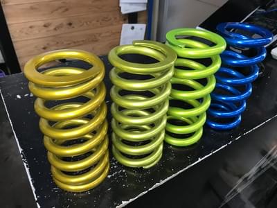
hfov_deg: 63.4
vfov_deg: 49.7
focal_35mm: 28
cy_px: 104
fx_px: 224
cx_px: 138
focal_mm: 3.99
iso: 40
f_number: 1.8
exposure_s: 1/30
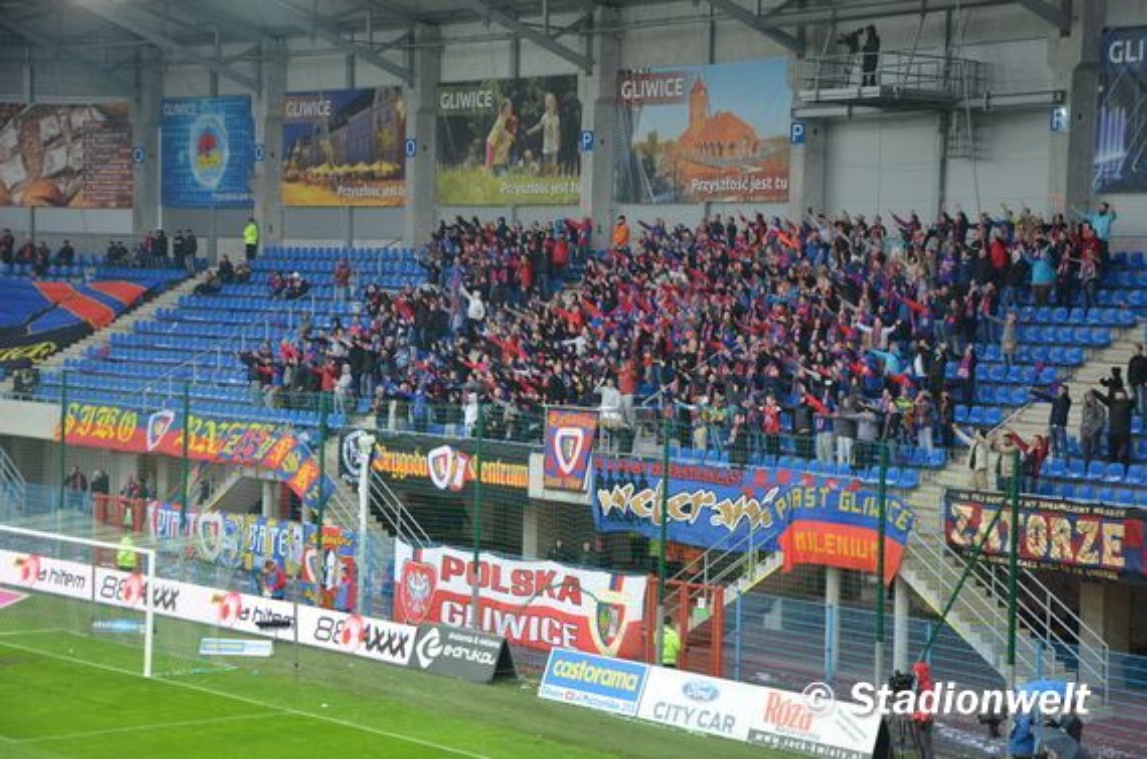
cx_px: 574
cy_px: 380
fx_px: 2765
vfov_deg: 15.6
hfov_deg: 23.4
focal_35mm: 87
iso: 400
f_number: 5
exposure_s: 1/100
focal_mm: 58
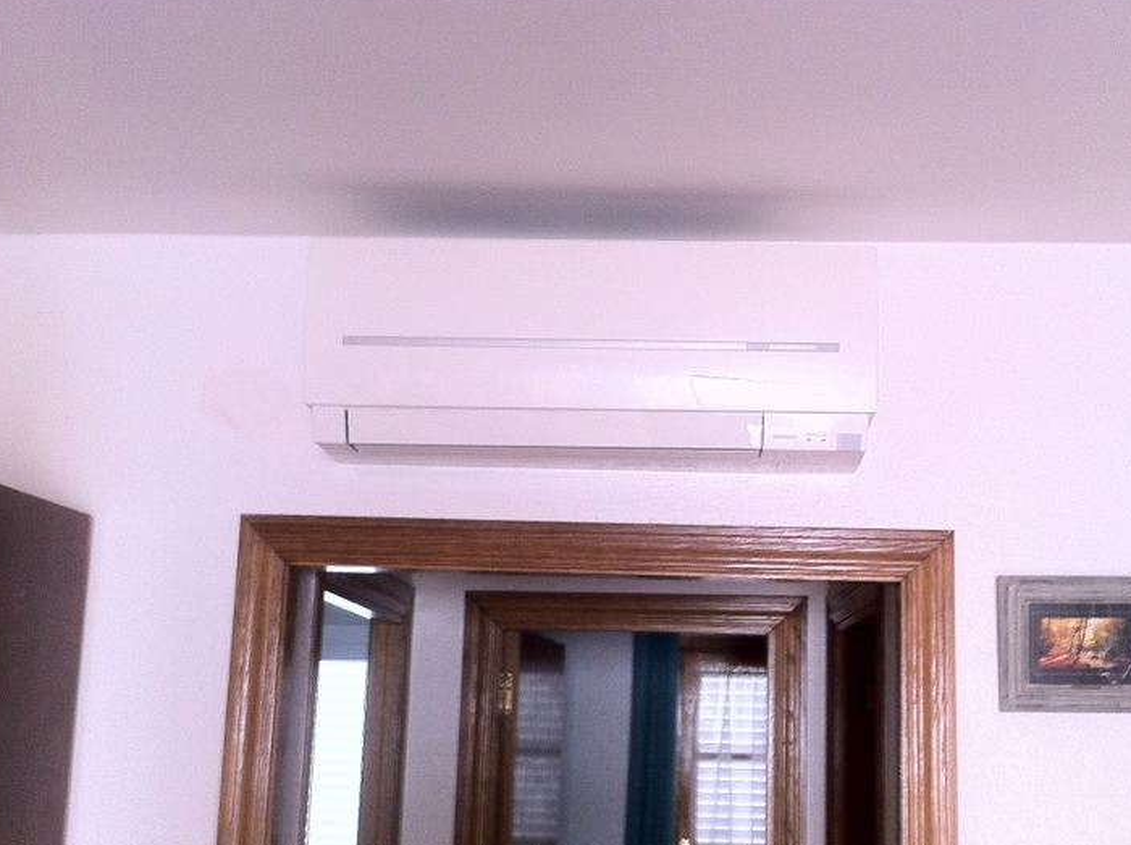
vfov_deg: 32.0
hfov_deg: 42.0
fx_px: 1468
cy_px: 520
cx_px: 661
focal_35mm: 45
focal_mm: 3.85
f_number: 2.8
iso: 100
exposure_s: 1/15
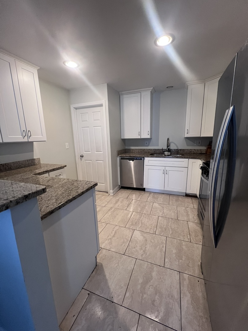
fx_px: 124
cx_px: 124
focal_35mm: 13
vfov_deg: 106.2
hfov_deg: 89.9
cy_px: 166
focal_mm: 1.57
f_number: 1.8
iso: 250
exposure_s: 1/60
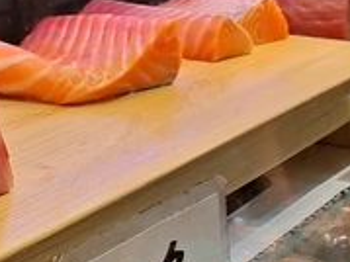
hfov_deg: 21.2
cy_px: 194
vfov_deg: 17.1
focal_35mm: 86
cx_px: -70
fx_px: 869
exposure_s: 1/267
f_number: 1.8
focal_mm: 5.23
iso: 25
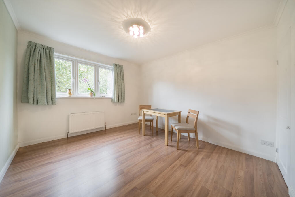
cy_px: 98
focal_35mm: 12
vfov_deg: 90.0
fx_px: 98
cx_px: 148
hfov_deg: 112.6
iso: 800
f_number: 9
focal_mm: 12
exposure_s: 1/15
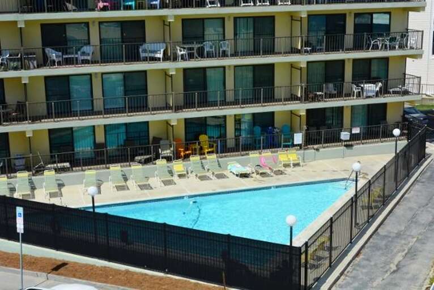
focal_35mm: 54
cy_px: 145
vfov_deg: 25.1
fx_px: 651
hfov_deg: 36.8
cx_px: 217
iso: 100
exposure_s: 1/160
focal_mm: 36
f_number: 11
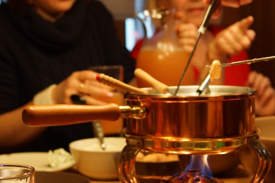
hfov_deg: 22.6
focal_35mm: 90
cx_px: 138
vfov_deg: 15.2
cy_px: 92
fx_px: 687
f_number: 4
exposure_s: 1/60
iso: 1000
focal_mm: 30
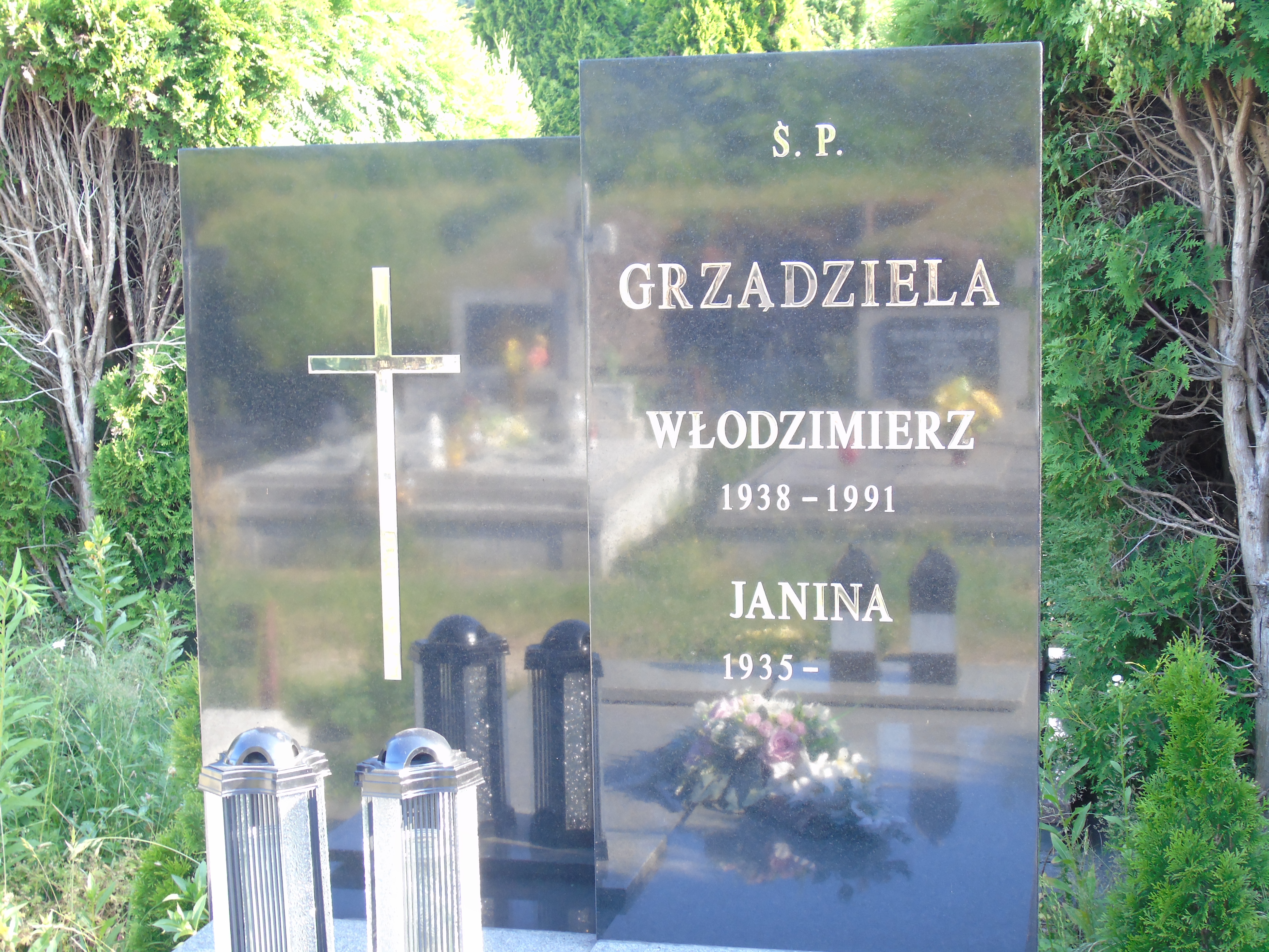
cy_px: 476
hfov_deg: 35.5
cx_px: 634
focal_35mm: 54
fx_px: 1980
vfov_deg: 27.0
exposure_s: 1/30
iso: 160
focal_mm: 9.6
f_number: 4.3
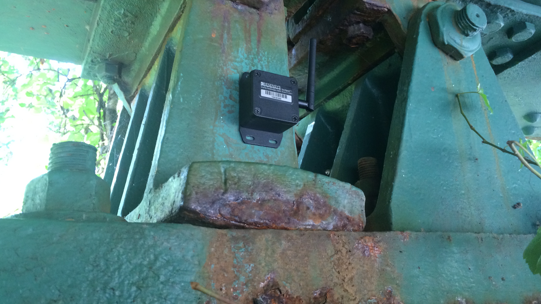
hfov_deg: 61.0
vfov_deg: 36.7
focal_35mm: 32
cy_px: 142
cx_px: 271
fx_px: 459
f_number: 2.2
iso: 64
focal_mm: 4.15
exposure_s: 1/30
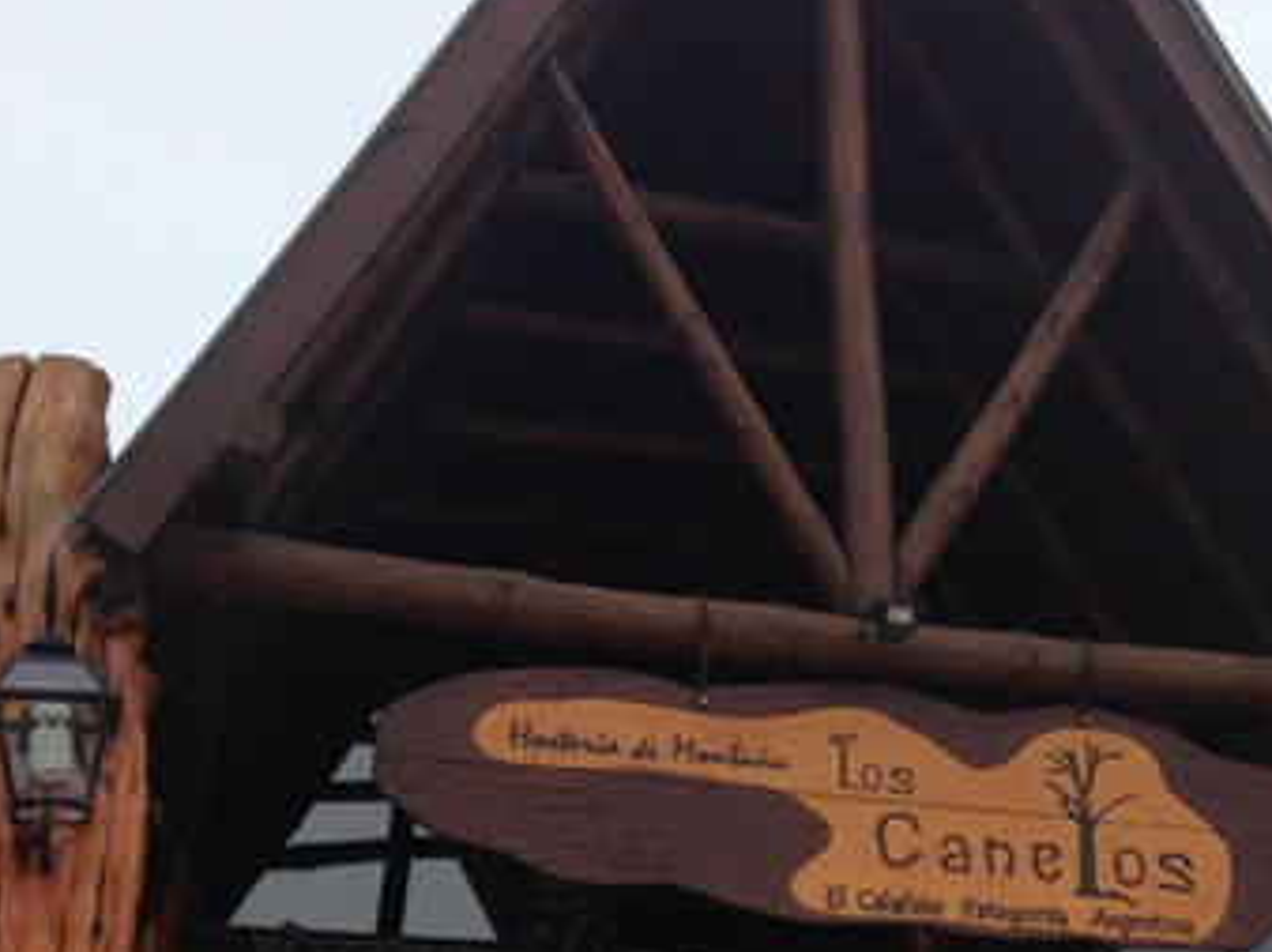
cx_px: 1016
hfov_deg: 22.0
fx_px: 3231
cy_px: 1040
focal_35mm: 88
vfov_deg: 16.3
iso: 50
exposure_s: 1/1205
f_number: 2.4
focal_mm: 4.12
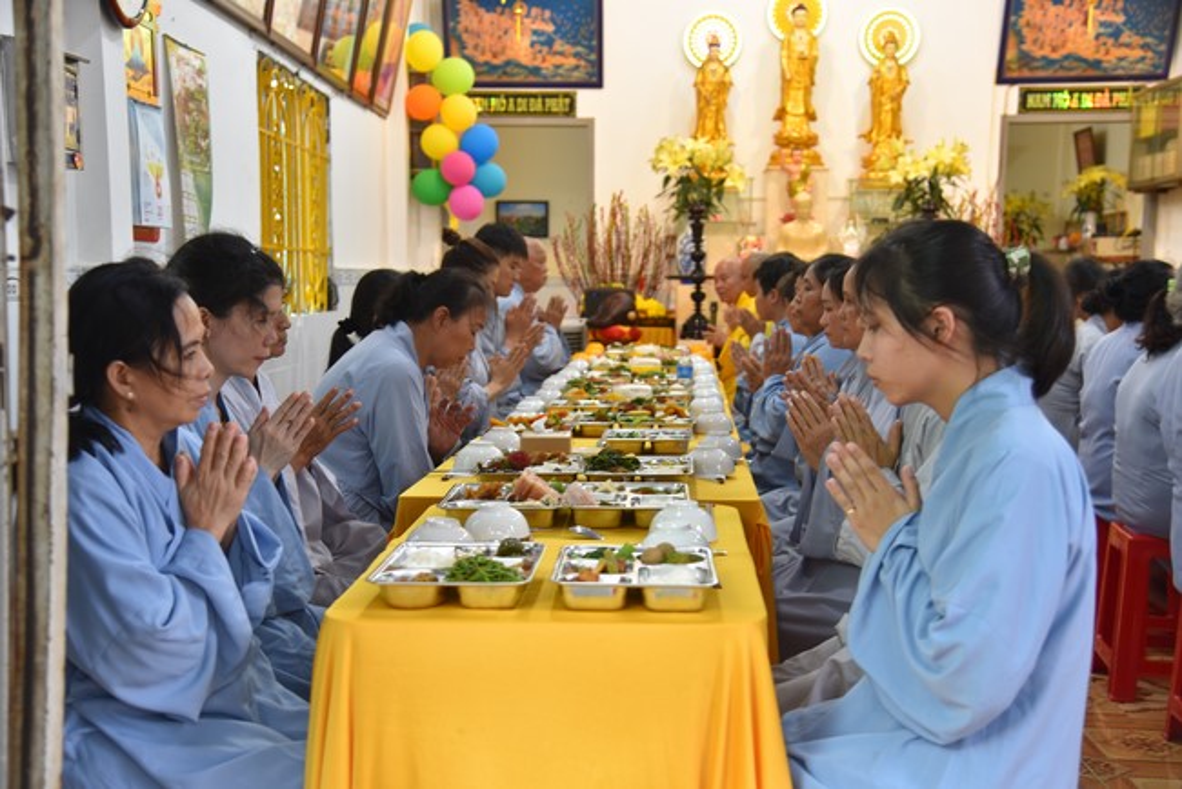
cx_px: 591
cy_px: 394
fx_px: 1511
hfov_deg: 42.7
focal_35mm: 46
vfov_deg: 29.3
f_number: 4
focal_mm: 46
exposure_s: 1/60
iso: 450
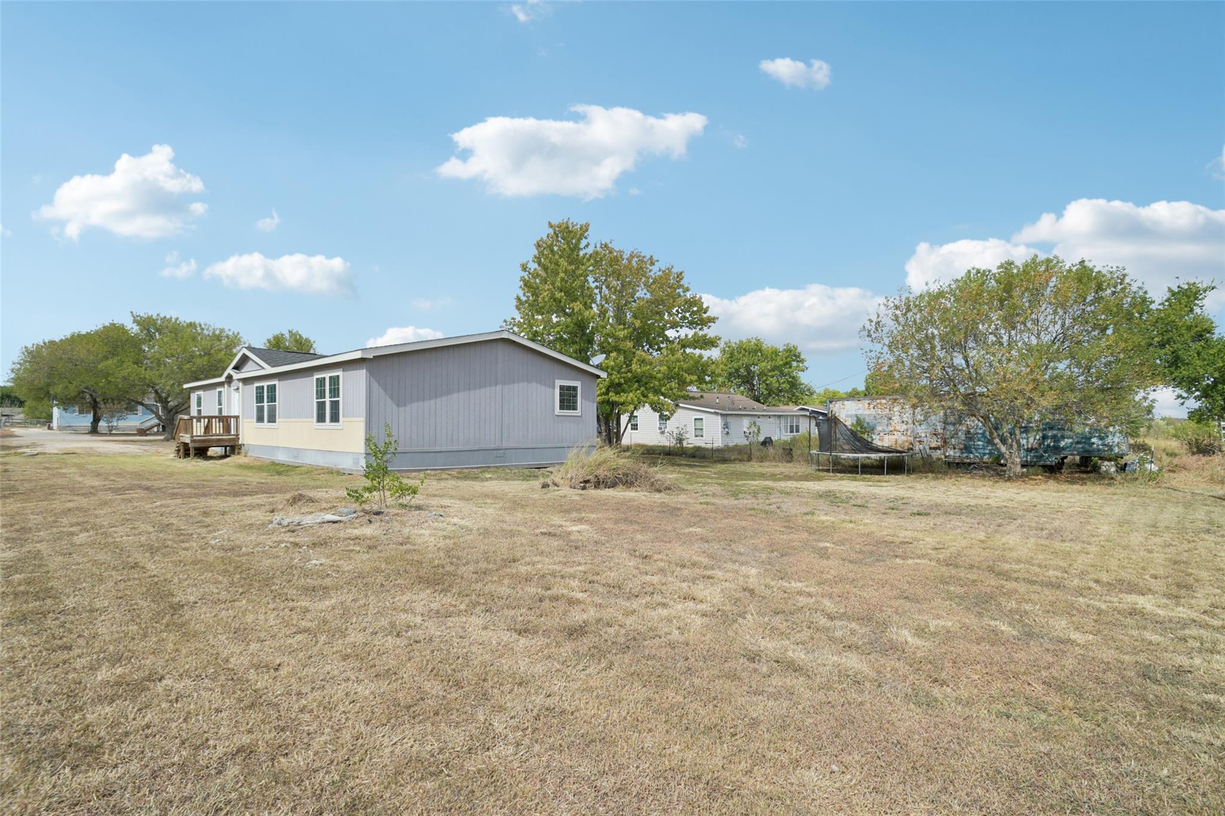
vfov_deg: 73.7
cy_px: 408
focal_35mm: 16
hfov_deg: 96.7
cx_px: 612
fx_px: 544
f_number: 8
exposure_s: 1/1250
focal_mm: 11
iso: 400
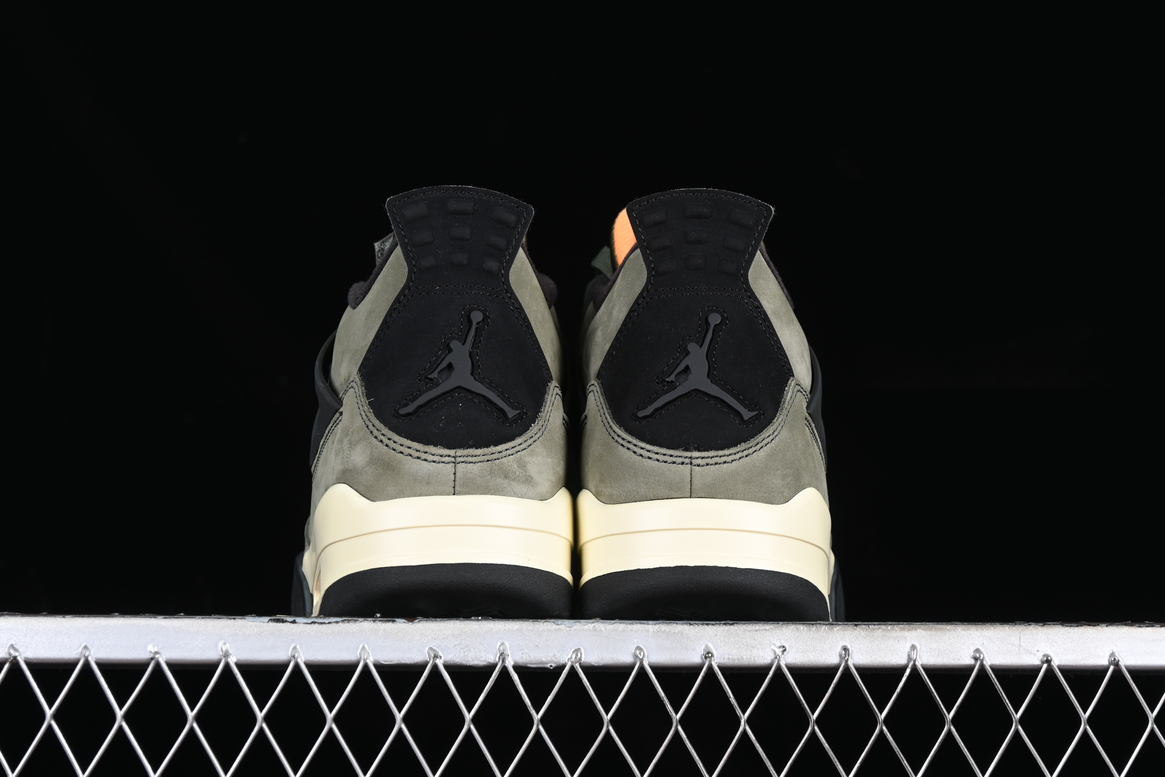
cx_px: 582
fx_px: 2427
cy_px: 388
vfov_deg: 18.2
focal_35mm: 75
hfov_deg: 27.0
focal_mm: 50
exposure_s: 1/60
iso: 160
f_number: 6.3
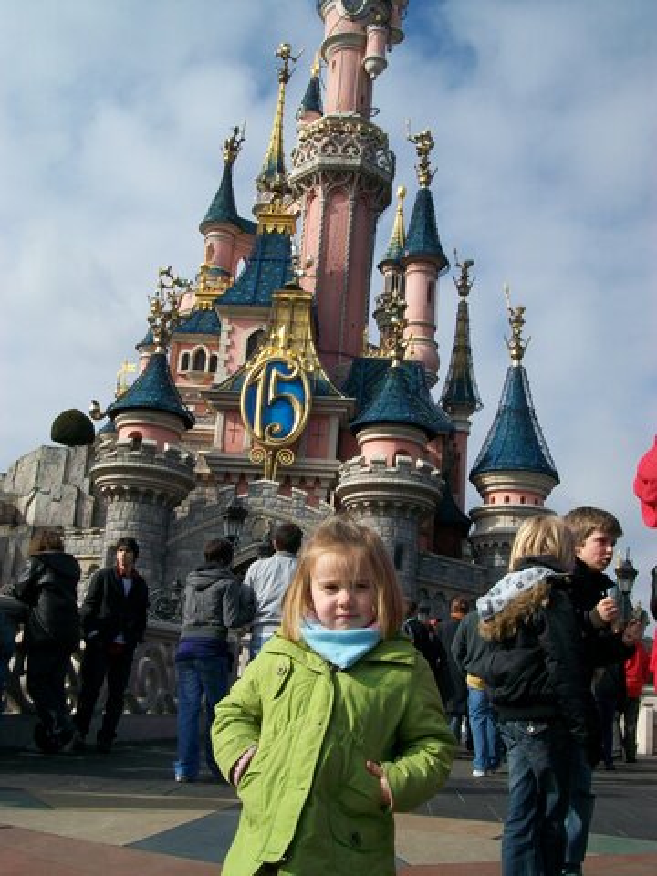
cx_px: 328
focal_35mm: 40
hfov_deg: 36.0
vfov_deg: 46.8
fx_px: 1012
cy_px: 438
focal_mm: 7.1
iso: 64
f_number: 6.3
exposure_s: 1/320
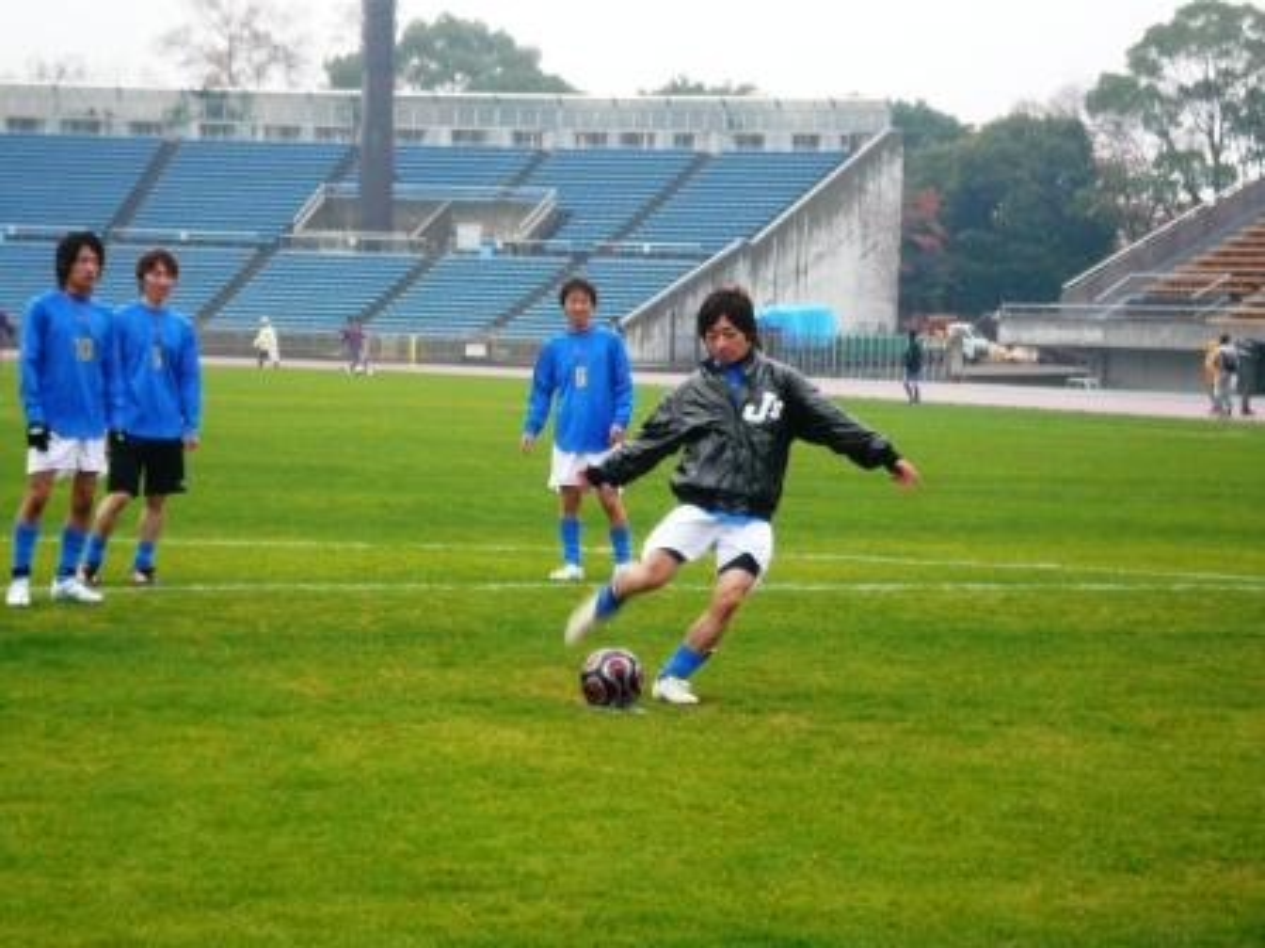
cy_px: 474
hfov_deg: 19.3
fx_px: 3727
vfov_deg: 14.5
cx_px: 632
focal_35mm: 102
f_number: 5.6
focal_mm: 16.8
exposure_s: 1/125
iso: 160
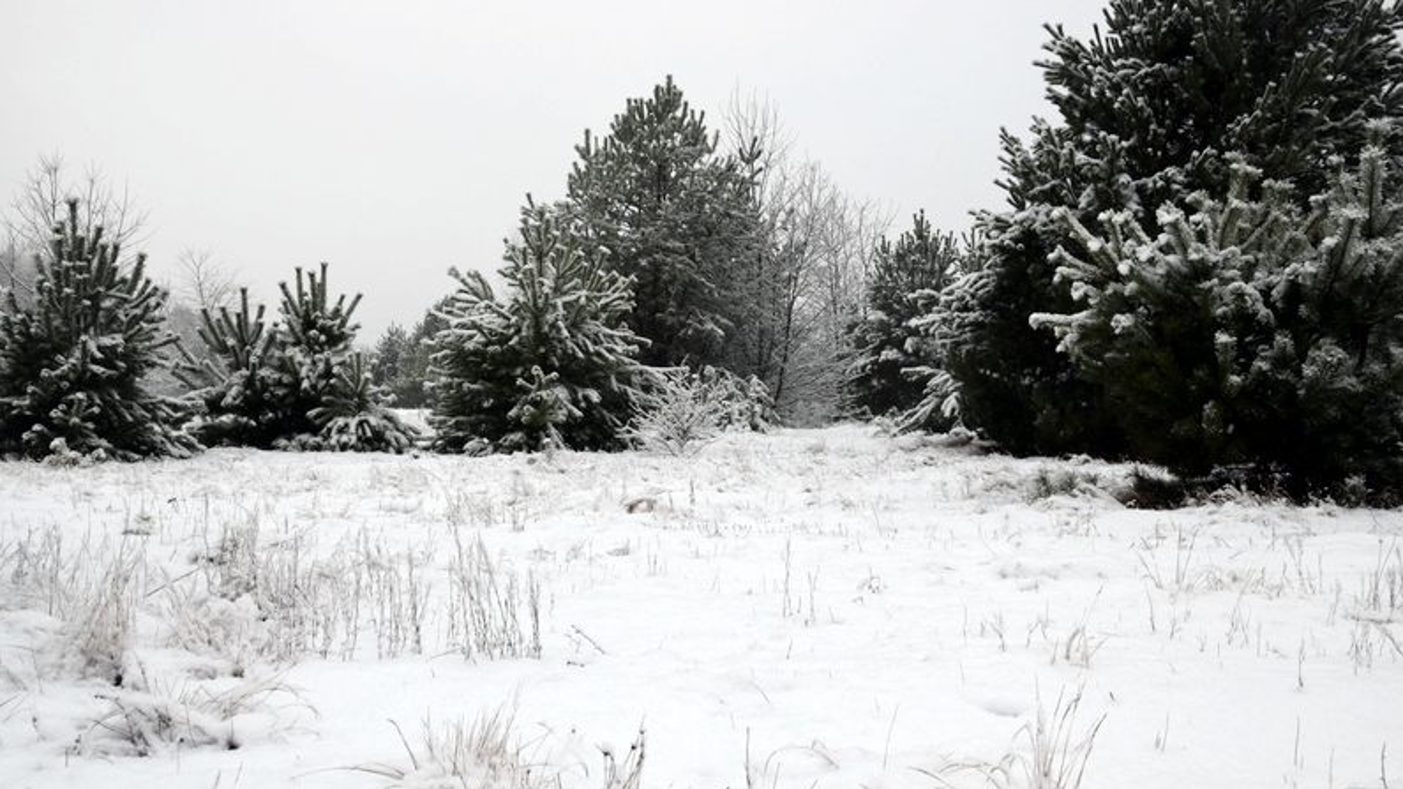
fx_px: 1470
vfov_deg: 30.0
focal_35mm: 40
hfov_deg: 51.0
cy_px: 457
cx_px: 701
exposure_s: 1/160
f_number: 8
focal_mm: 25
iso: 400
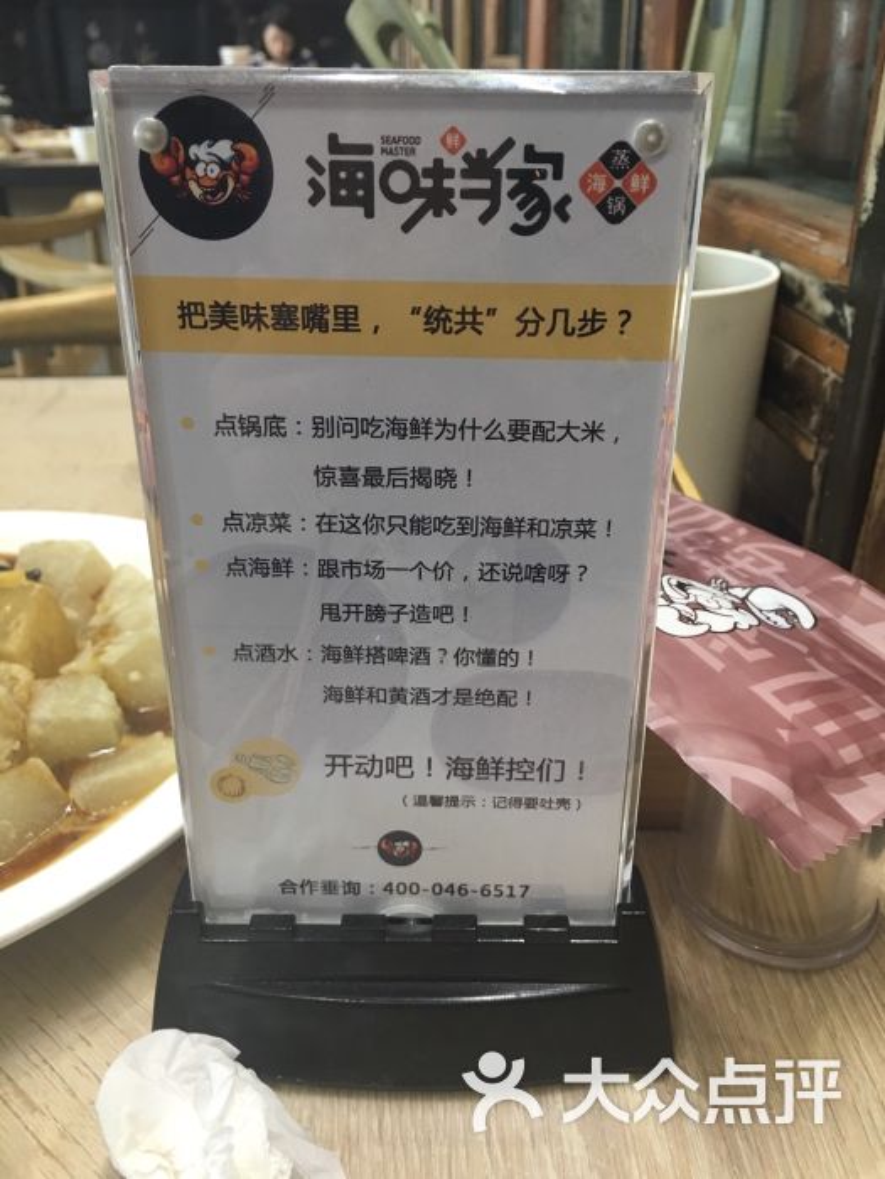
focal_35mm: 29
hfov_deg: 48.2
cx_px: 442
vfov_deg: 61.7
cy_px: 590
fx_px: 989
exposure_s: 1/33
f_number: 2.2
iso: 50
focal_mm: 4.15
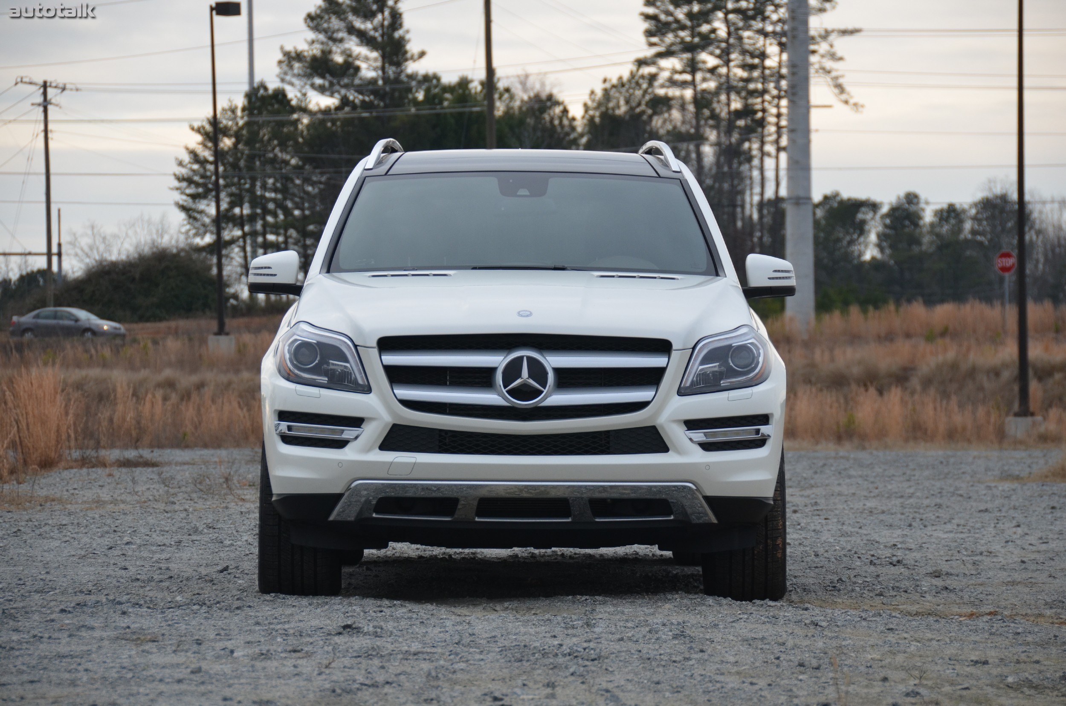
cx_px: 533
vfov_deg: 8.7
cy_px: 353
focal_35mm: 158
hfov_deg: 13.1
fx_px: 4654
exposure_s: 1/1000
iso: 500
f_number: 5.3
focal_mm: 105
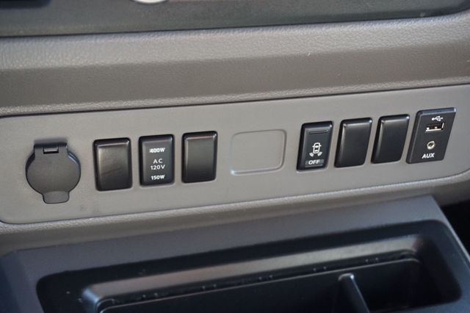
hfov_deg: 41.1
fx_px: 626
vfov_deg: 28.0
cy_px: 156
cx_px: 235
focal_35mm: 48
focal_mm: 32
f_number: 5
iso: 1000
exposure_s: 1/60
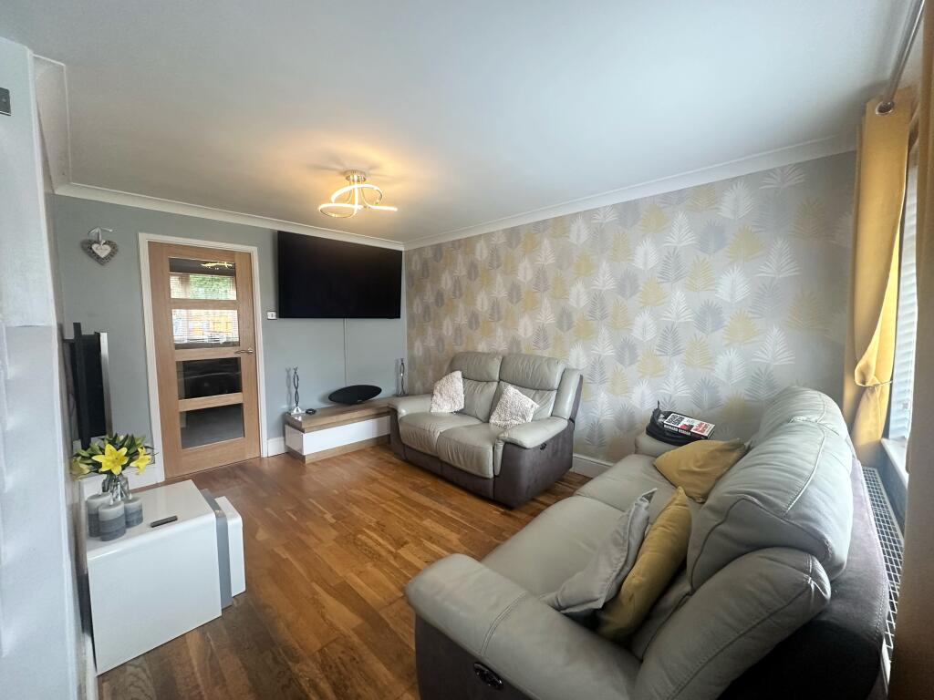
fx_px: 378
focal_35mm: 14
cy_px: 350
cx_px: 467
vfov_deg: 85.7
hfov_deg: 102.1
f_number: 2.2
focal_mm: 2.22
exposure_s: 1/100
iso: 250
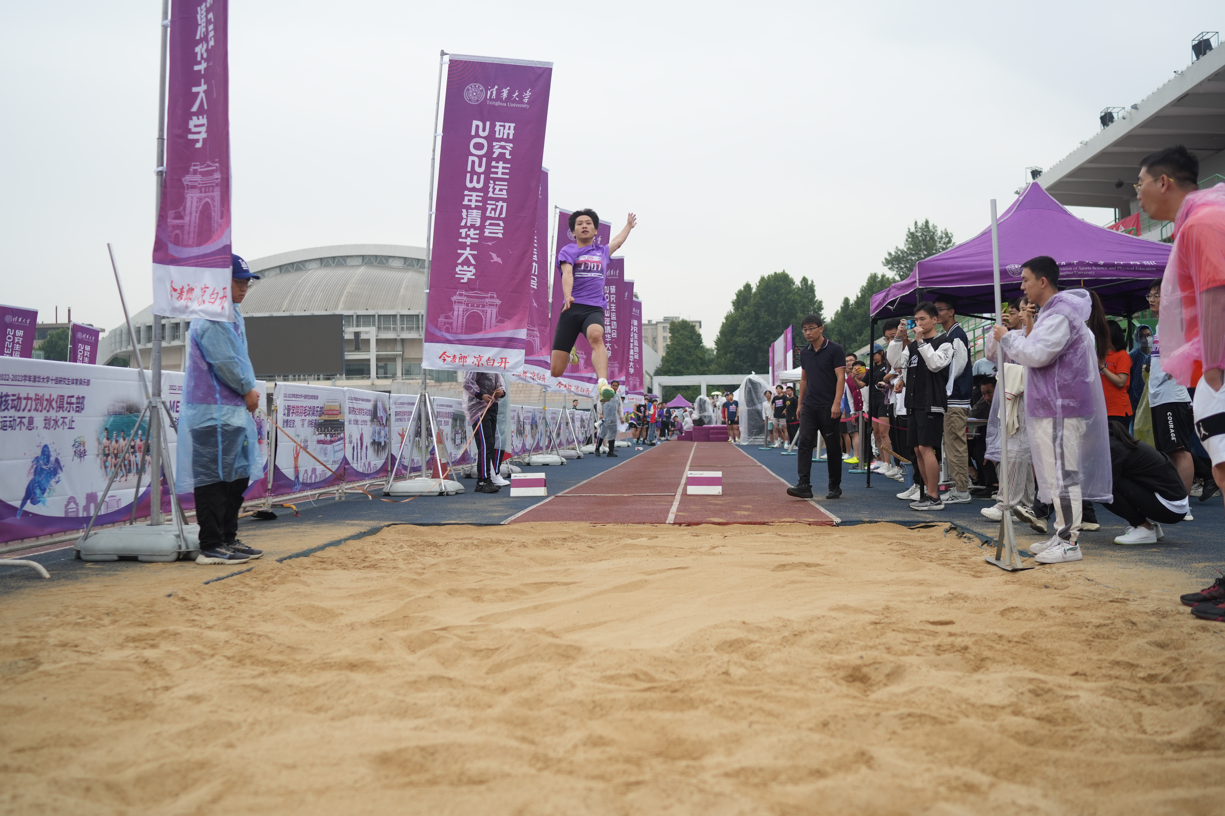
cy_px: 408
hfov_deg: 54.4
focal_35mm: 35
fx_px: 1191
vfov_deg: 37.9
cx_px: 612
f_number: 2.2
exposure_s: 1/1000
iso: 250
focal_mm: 35
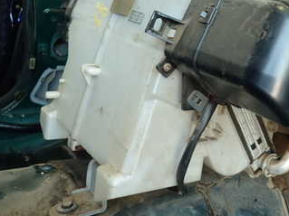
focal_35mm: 47
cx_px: 250
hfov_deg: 38.2
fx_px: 392
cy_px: 35
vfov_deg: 29.9
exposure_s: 1/60
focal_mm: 4.5
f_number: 2
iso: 160
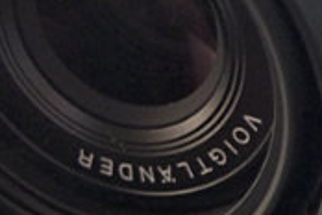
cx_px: 616
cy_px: -330
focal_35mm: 366
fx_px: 3273
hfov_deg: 5.5
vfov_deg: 3.7
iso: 1250
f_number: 4
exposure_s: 1/105
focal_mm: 35
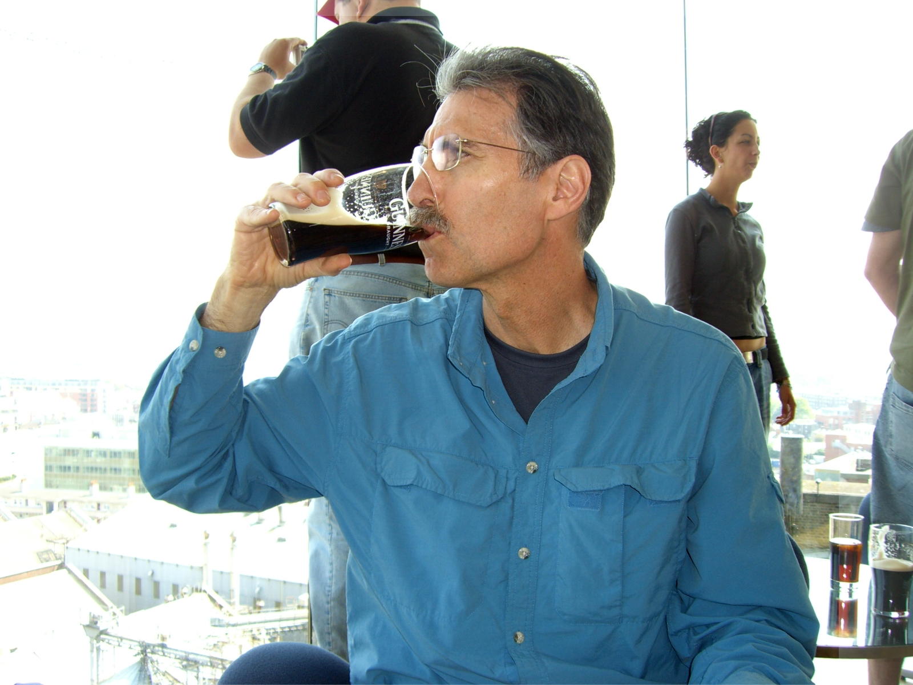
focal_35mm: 38
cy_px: 342
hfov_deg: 49.0
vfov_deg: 37.7
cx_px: 456
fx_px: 1002
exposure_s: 1/125
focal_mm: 6.2
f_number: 2.7
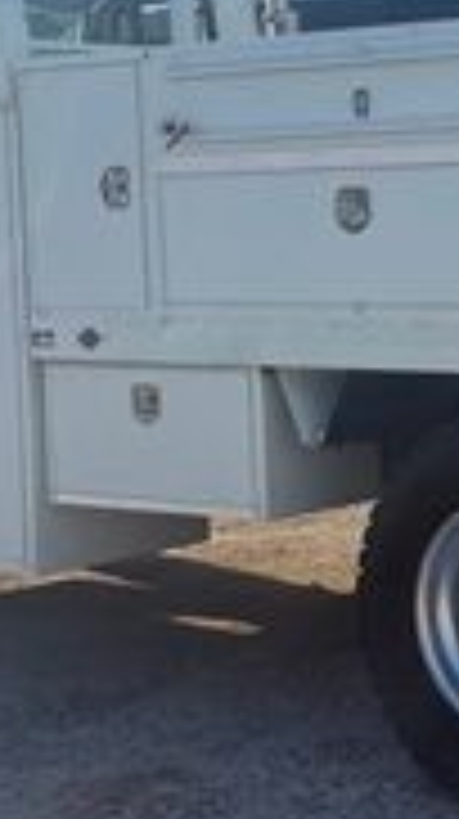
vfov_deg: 23.1
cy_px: 310
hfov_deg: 12.5
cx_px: 670
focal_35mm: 92
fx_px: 1996
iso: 100
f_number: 1.78
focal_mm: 6.76
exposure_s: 1/4975
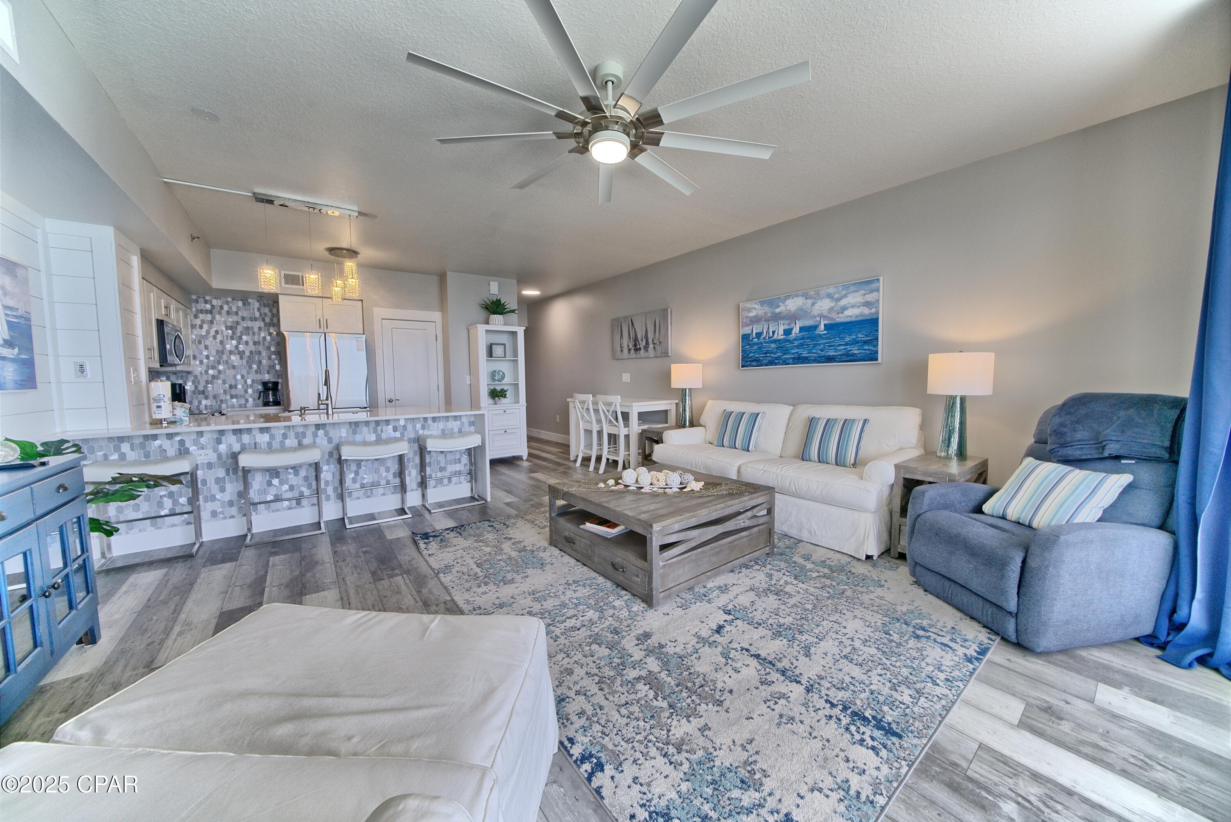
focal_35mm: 12
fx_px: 410
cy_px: 411
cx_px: 616
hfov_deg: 112.6
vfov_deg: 90.1
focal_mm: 12
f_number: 11
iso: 800
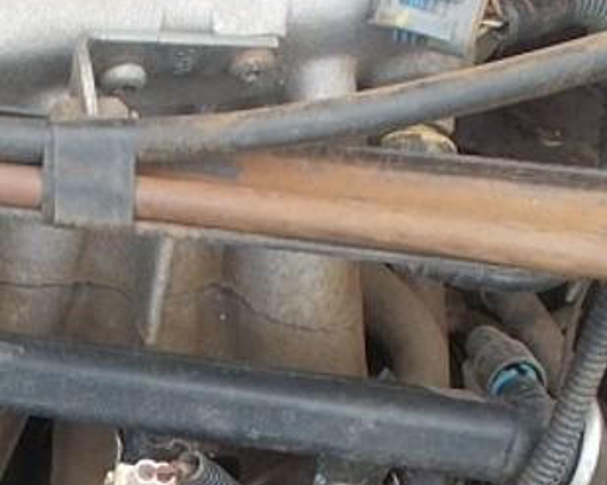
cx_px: 32
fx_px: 1796
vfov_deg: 14.3
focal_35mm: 100
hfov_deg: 18.8
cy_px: 749
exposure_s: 1/80
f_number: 3.2
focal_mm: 4.6
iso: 80
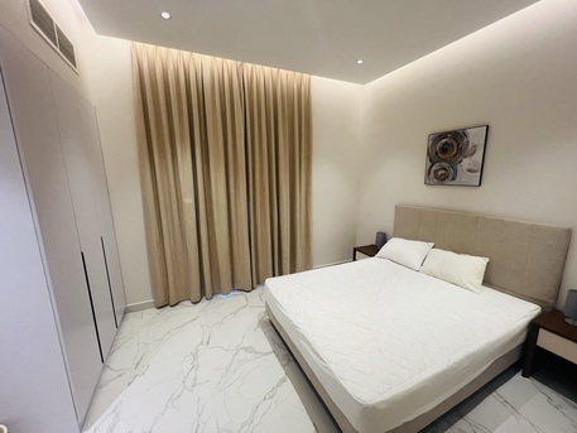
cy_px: 216
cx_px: 288
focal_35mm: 13
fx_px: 217
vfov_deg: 89.9
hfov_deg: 106.2
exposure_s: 1/50
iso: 160
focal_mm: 1.57
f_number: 1.8
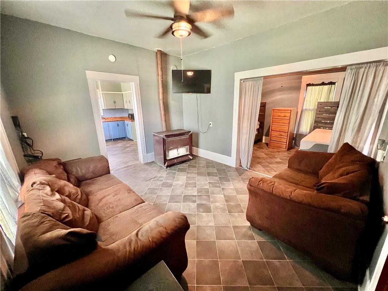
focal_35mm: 13
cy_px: 146
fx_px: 146
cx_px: 194
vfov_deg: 89.9
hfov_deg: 106.2
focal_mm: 1.57
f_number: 1.8
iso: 1000
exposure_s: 1/40
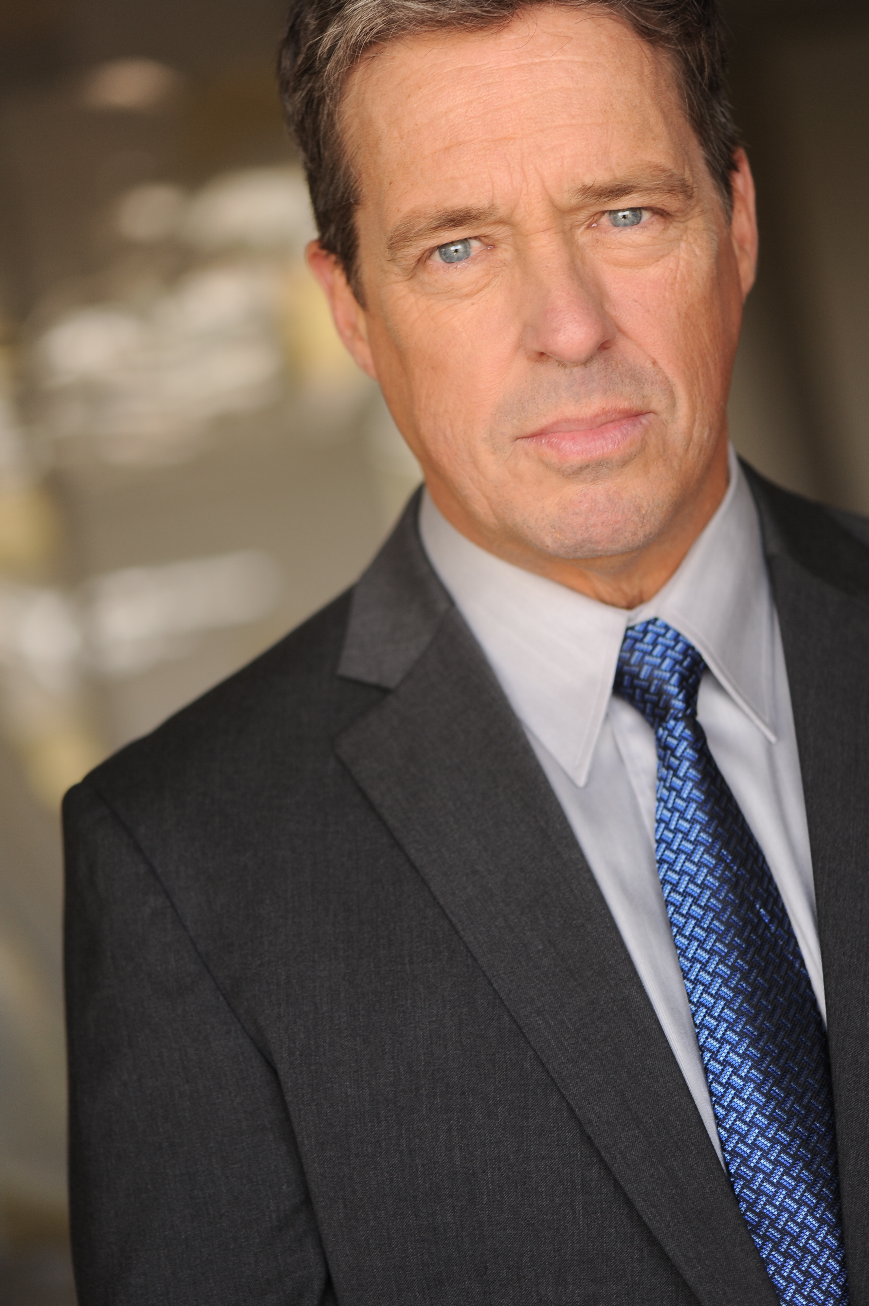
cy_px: 618
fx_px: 4060
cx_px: 420
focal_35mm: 112
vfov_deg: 18.3
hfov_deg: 12.2
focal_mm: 105
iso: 250
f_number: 3
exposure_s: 1/125
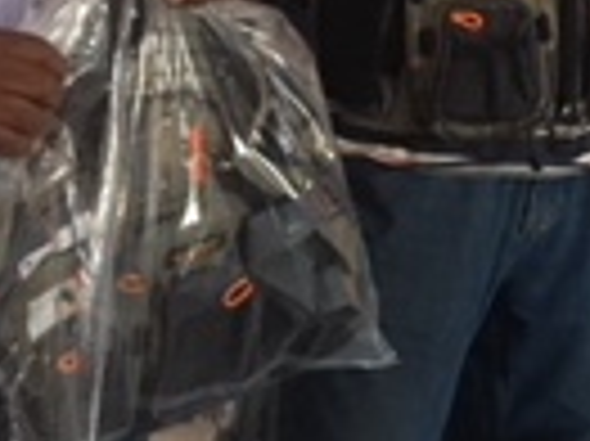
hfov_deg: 13.6
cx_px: 694
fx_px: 2418
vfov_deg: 10.3
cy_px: -58
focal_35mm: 142
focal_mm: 4.15
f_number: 2.2
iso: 250
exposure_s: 1/33
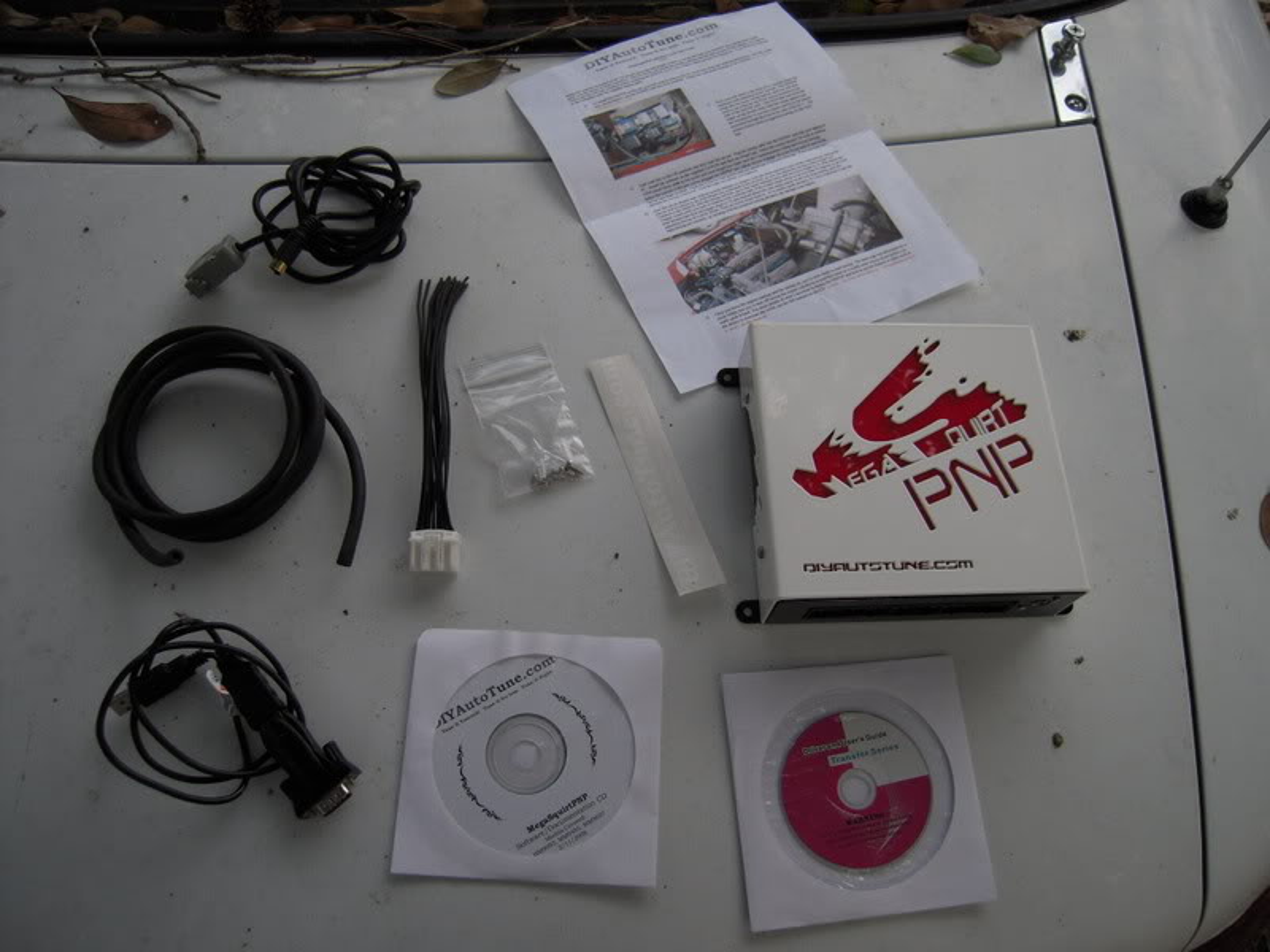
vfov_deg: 49.7
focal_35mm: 28
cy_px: 476
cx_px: 635
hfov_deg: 63.4
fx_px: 1027
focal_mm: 5
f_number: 2.7
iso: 100
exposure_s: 1/125
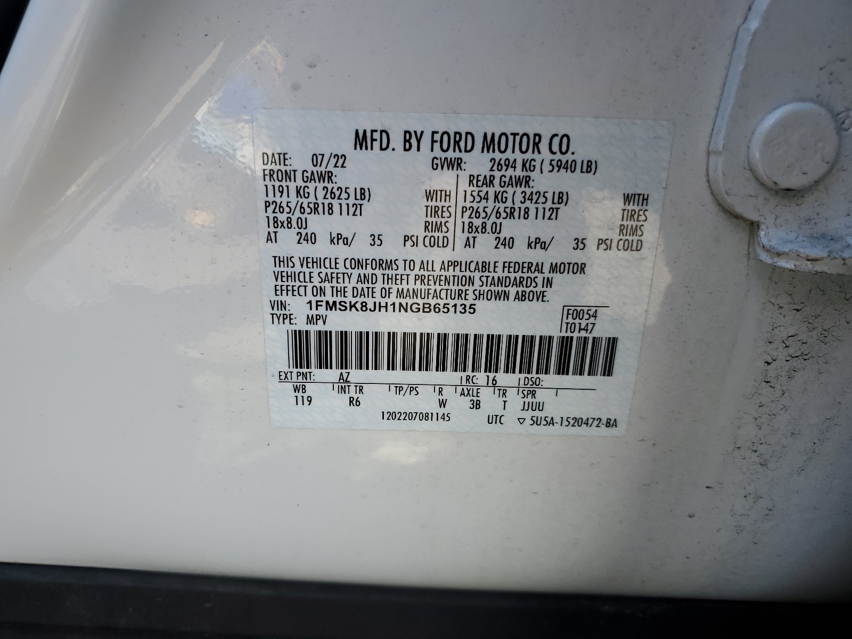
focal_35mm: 26
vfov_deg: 53.1
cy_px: 320
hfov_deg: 67.3
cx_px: 426
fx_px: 640
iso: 50
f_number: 1.5
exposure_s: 1/500
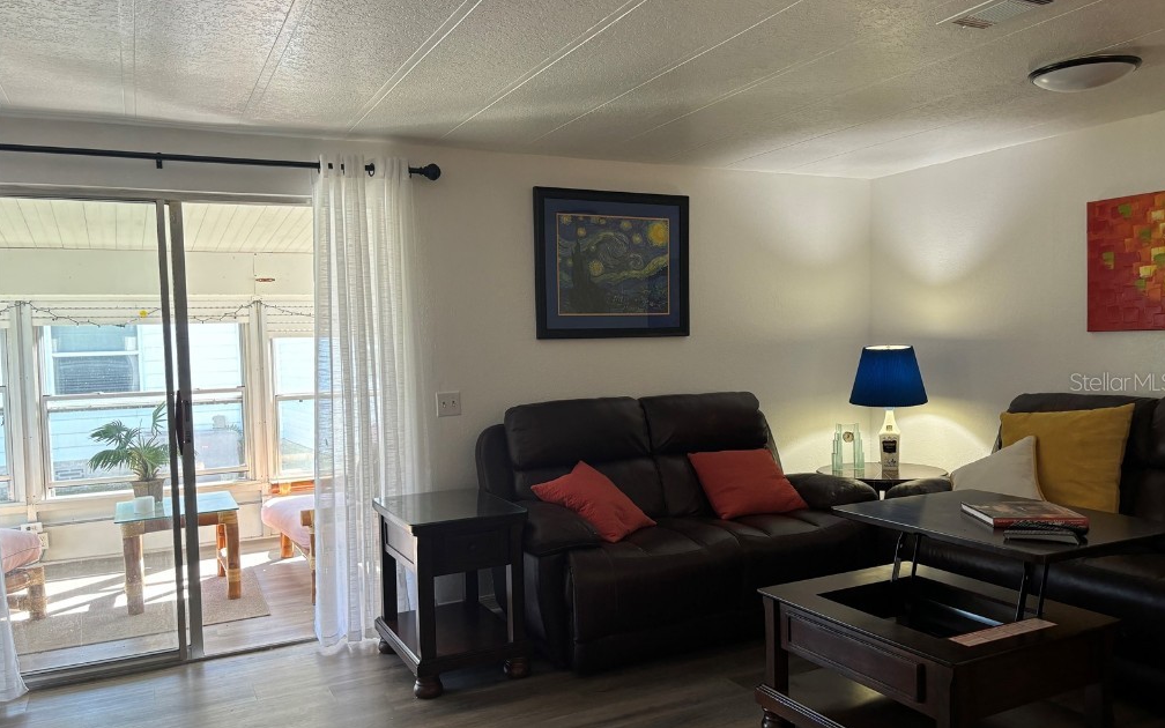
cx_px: 587
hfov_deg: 66.5
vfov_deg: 44.5
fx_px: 889
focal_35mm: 28
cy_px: 381
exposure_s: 1/120
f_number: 1.6
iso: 125
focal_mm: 5.96
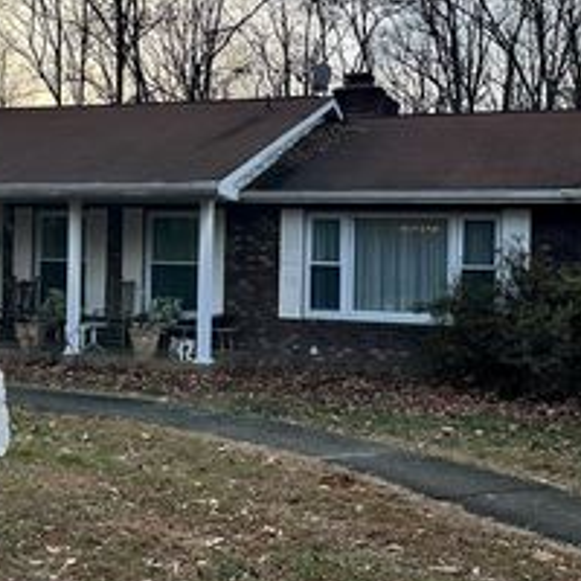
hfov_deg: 31.8
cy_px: 240
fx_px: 1006
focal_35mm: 53
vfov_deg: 32.1
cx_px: 171
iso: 80
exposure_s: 1/1949
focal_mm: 6.86
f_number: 1.78
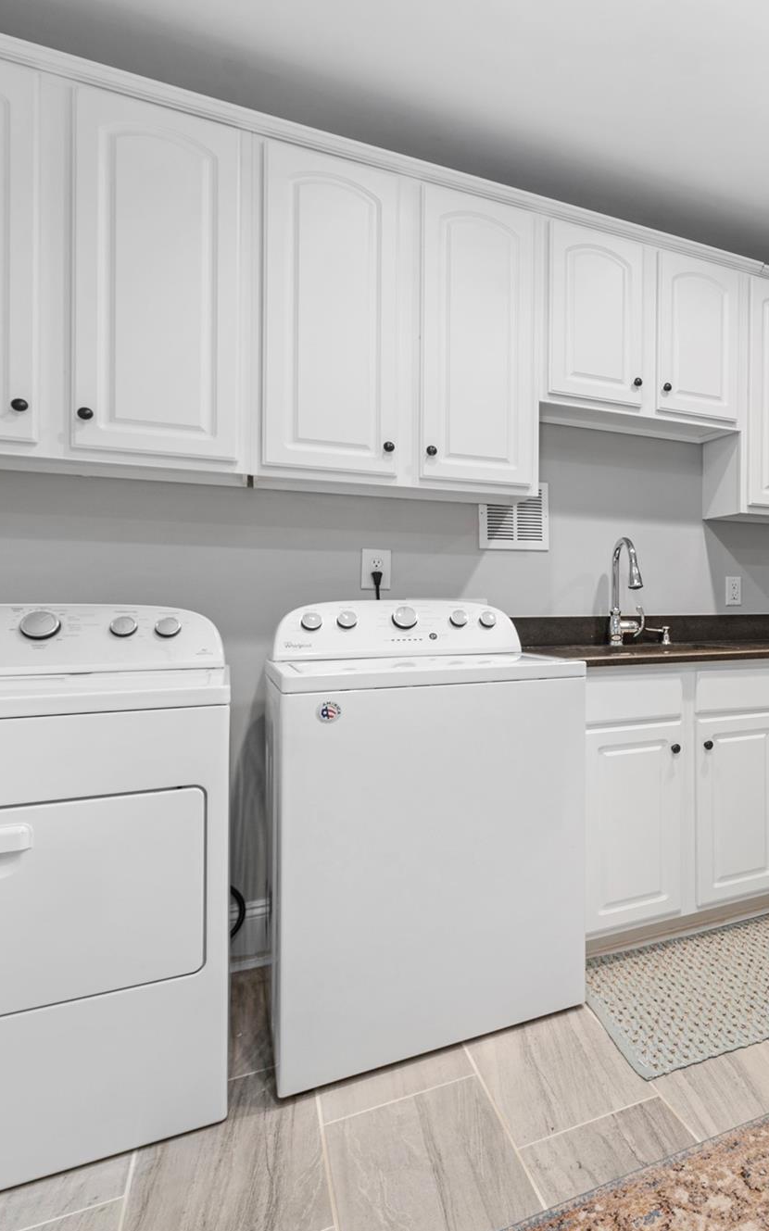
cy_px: 611
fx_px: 738
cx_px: 762
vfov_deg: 79.7
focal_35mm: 22
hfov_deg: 46.5
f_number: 6.3
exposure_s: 1/40
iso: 320
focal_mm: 14
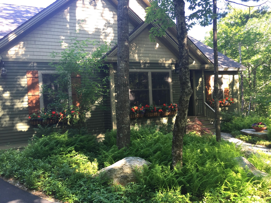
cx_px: 136
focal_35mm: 29
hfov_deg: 61.7
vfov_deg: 48.2
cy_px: 102
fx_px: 227
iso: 50
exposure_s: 1/120
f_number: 2.2
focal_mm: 4.15
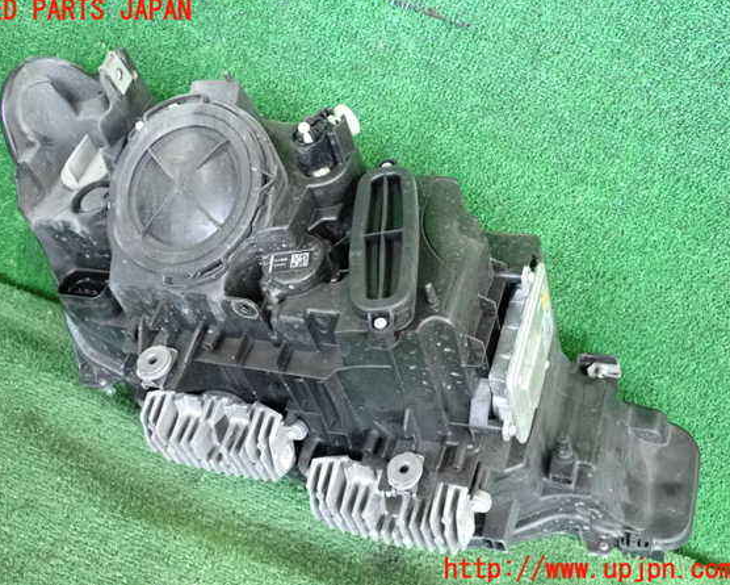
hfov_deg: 45.8
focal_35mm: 40
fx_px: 864
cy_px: 291
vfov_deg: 37.3
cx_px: 347
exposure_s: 1/125
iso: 2000
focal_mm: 6.83
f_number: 2.7
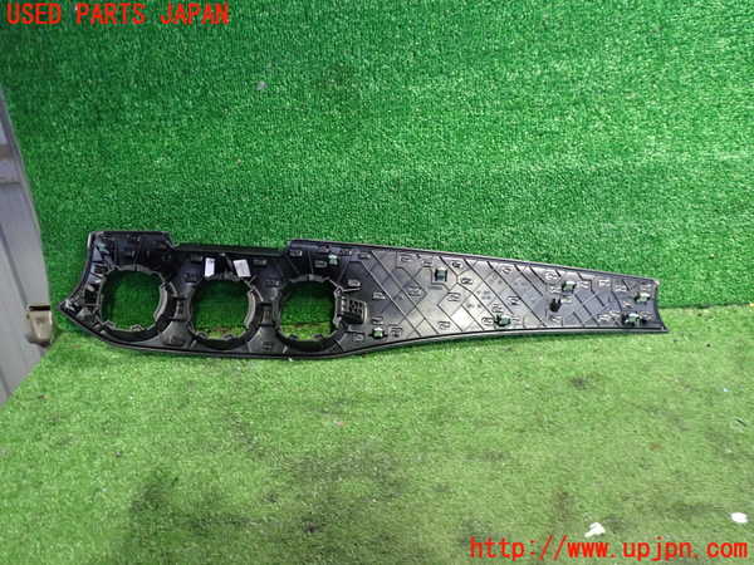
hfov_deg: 60.0
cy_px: 282
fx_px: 653
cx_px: 377
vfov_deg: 46.8
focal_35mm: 30
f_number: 2.3
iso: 640
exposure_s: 1/30
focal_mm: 5.4
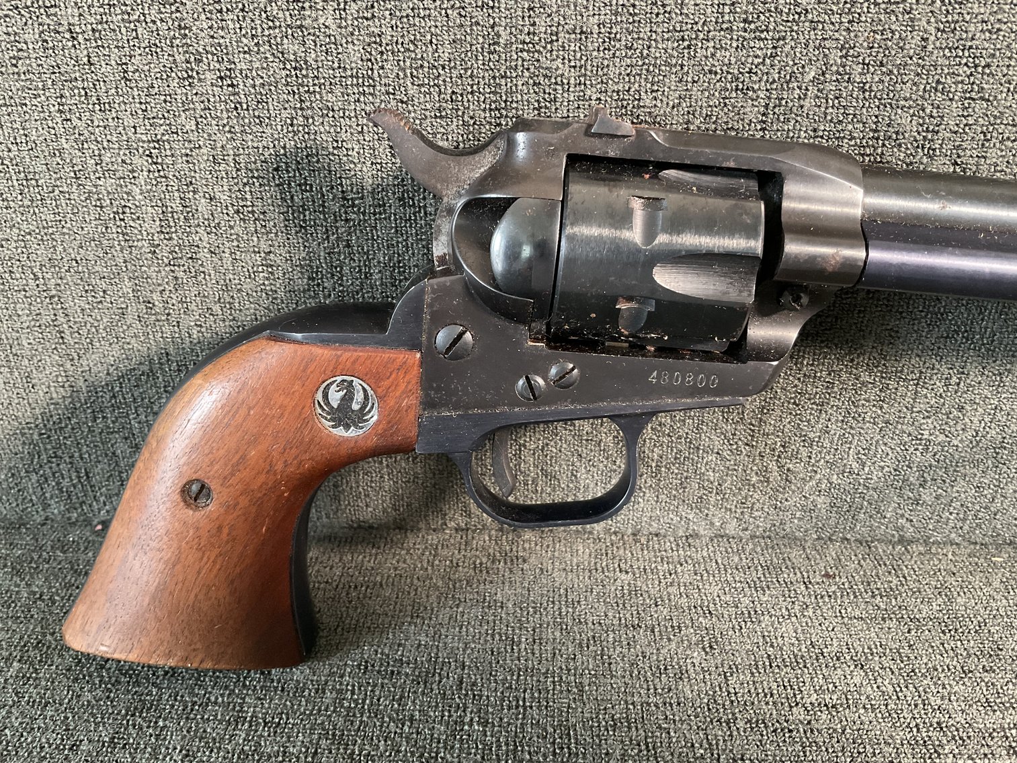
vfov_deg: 48.2
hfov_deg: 61.7
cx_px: 508
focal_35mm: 29
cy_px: 382
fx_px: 852
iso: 250
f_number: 1.8
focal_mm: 3
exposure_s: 1/30
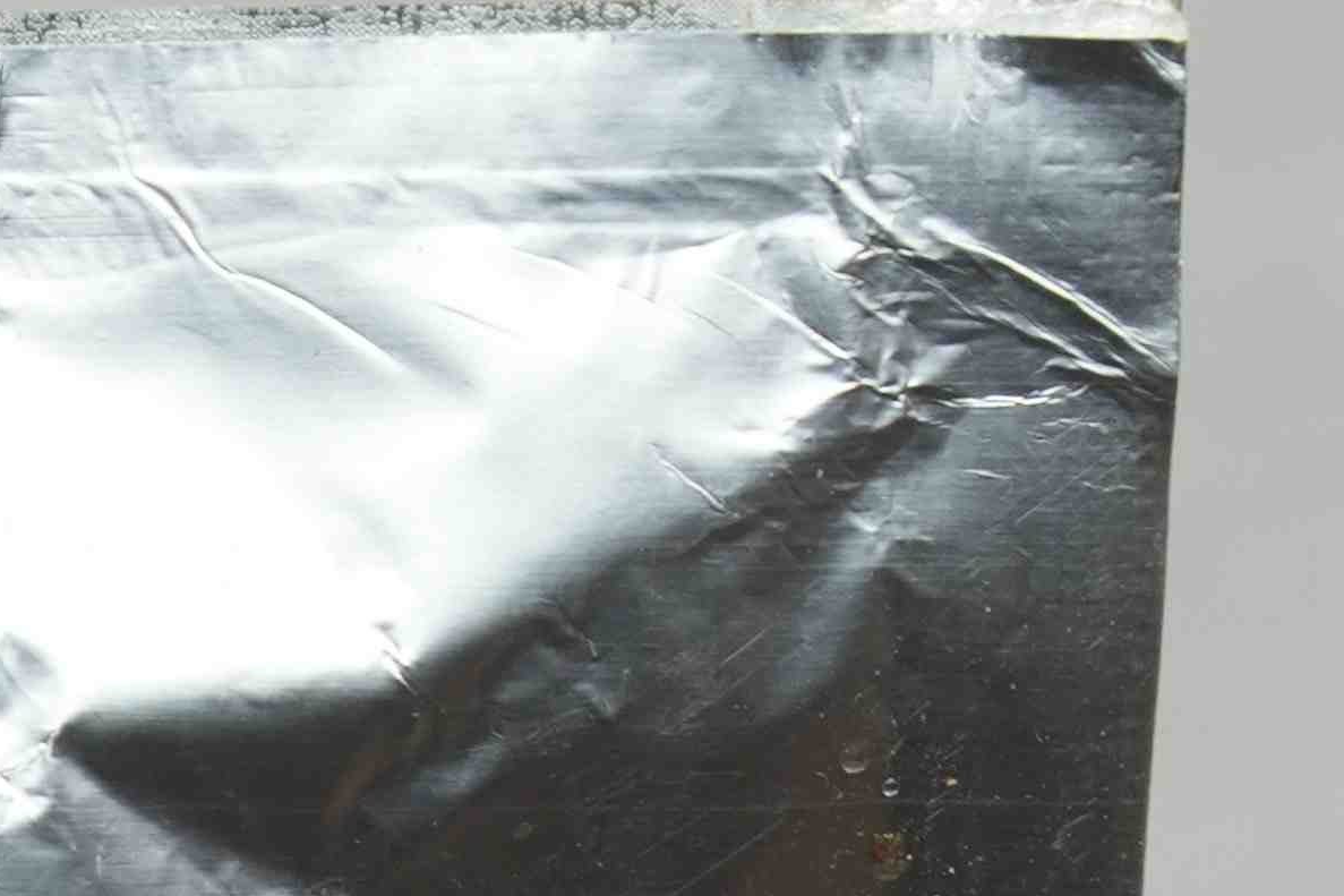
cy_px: 1676
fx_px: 23142
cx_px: -930
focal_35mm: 620
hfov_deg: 3.3
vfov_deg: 2.2
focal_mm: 105
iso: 200
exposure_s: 1/60
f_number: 5.6
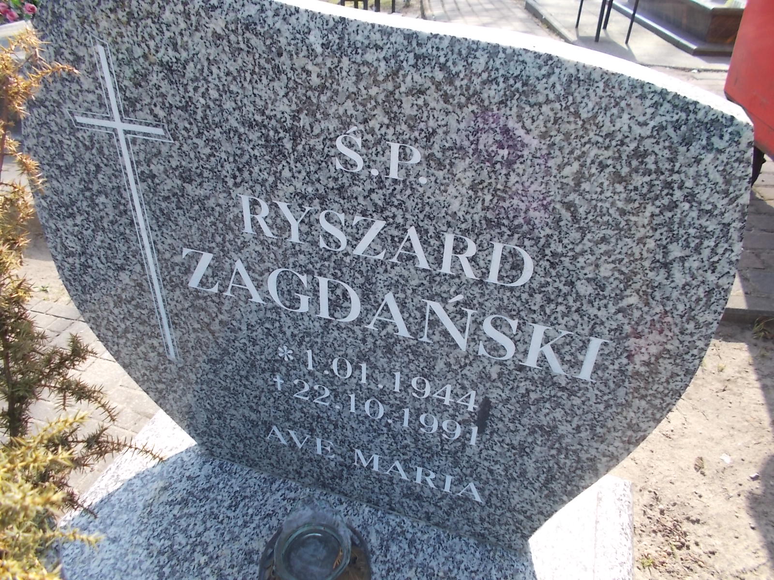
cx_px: 387
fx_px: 581
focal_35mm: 26
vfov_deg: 53.1
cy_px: 290
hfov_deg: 67.3
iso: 80
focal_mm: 4.6
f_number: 3.2
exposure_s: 1/200
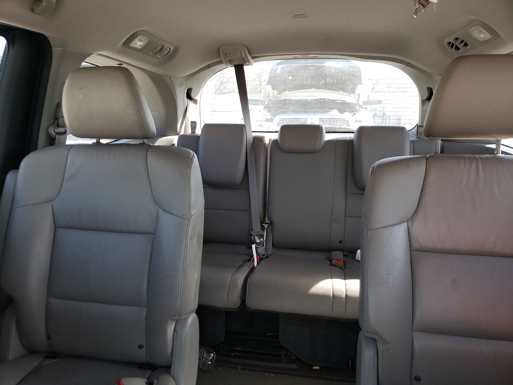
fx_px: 385
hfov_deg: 67.3
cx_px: 256
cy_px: 192
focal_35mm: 26
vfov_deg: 53.1
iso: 58
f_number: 1.5
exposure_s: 1/100
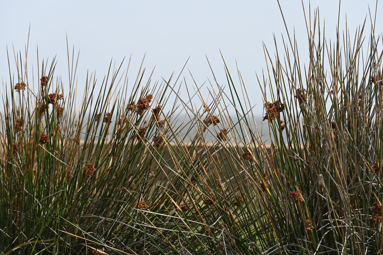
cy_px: 128
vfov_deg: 10.8
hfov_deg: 16.1
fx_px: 1356
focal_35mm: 128
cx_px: 192
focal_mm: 85
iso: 100
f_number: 7.1
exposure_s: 1/400
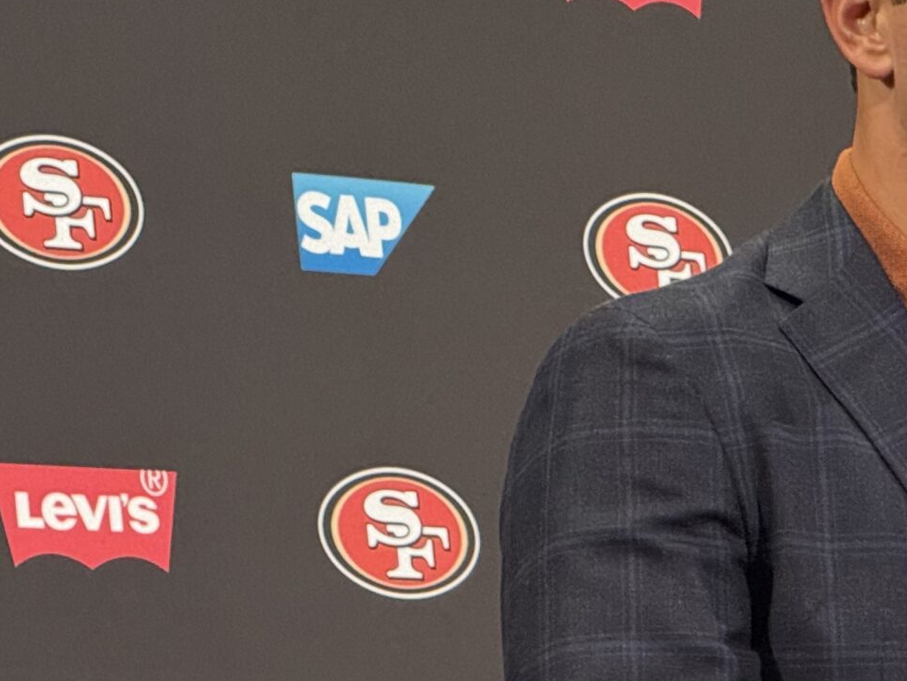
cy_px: 488
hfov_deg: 6.2
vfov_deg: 4.6
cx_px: 573
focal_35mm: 320
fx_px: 8385
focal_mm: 15.66
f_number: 2.8
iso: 400
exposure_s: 1/60
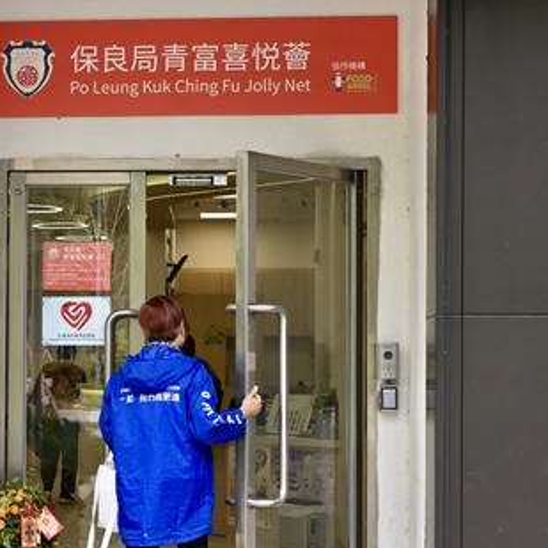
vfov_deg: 28.0
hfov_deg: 27.3
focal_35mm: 61
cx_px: 76
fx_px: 1093
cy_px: 351
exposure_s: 1/200
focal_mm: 37
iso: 800
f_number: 9
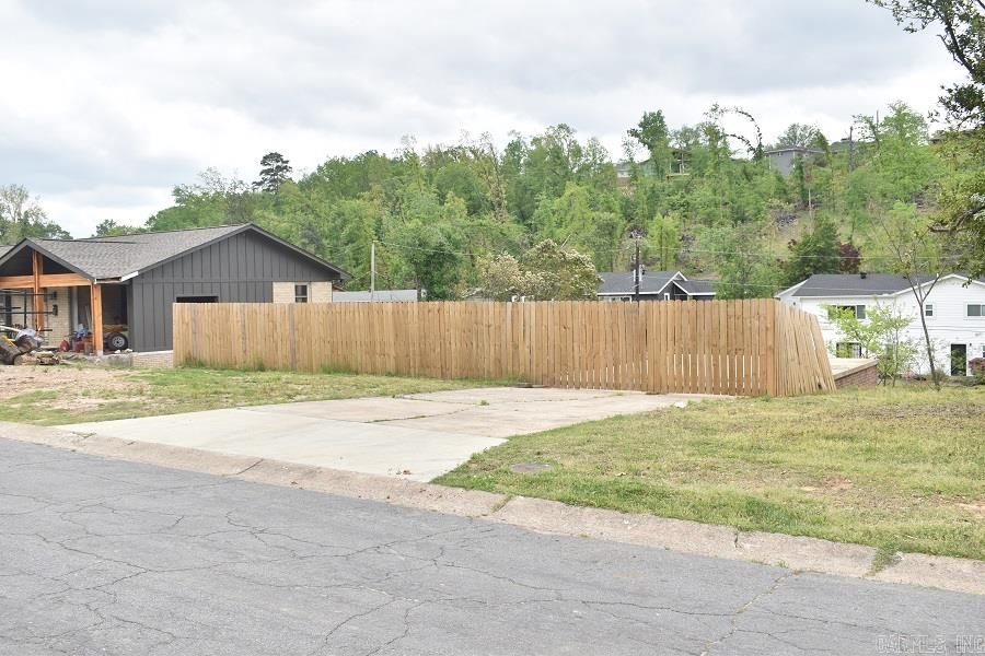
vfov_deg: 38.4
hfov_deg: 55.1
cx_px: 492
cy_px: 328
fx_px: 944
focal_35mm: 34
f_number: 6.7
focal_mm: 23
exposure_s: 1/180
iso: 100
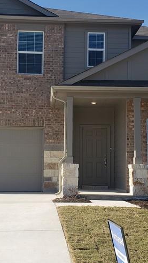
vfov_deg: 35.4
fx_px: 411
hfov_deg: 20.4
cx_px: 58
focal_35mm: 59
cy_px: 122
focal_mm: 4.3
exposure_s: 1/1294
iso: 50
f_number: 2.4
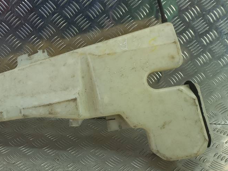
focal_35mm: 39
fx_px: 257
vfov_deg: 36.8
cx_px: 60
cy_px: 89
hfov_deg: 46.3
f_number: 1.8
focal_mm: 4.6
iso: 40
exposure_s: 1/50
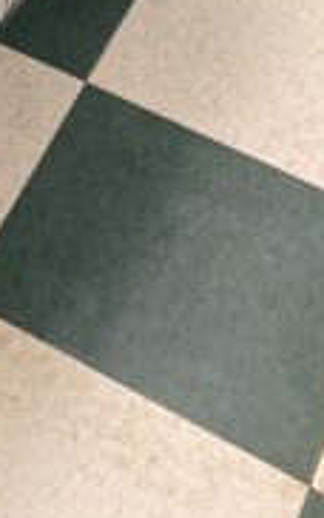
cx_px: -435
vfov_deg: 14.0
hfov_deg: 9.7
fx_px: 1707
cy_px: -583
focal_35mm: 121
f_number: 1.8
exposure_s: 1/60
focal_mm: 4.25
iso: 200
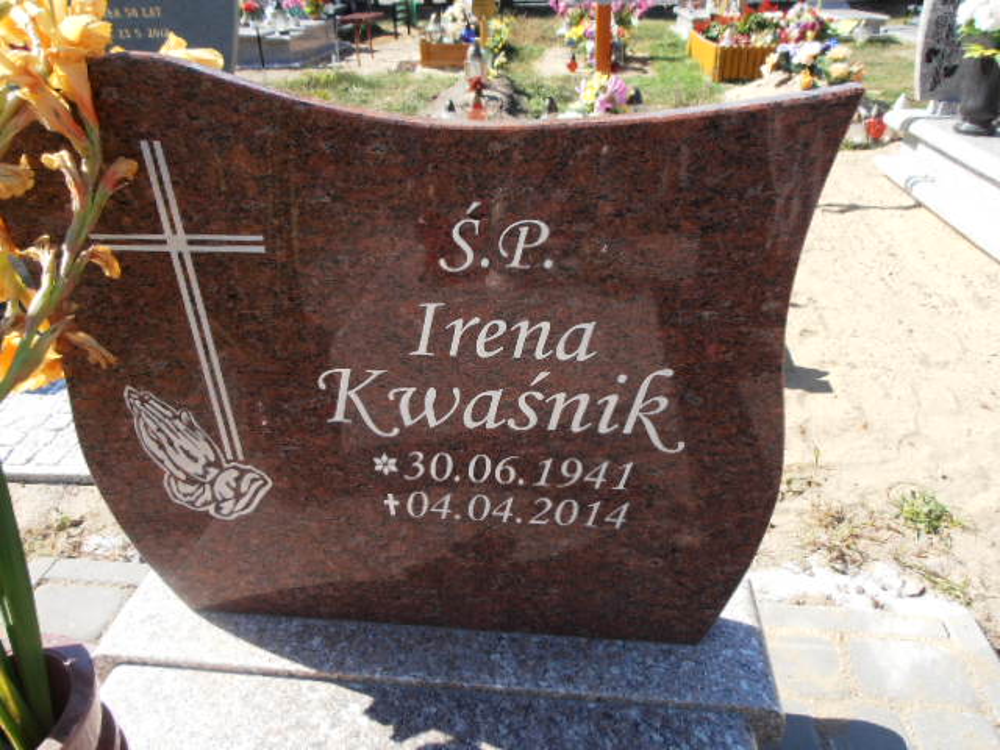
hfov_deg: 71.6
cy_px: 375
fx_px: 693
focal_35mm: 24
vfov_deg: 56.8
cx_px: 500
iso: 80
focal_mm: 4.2
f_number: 3
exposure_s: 1/500
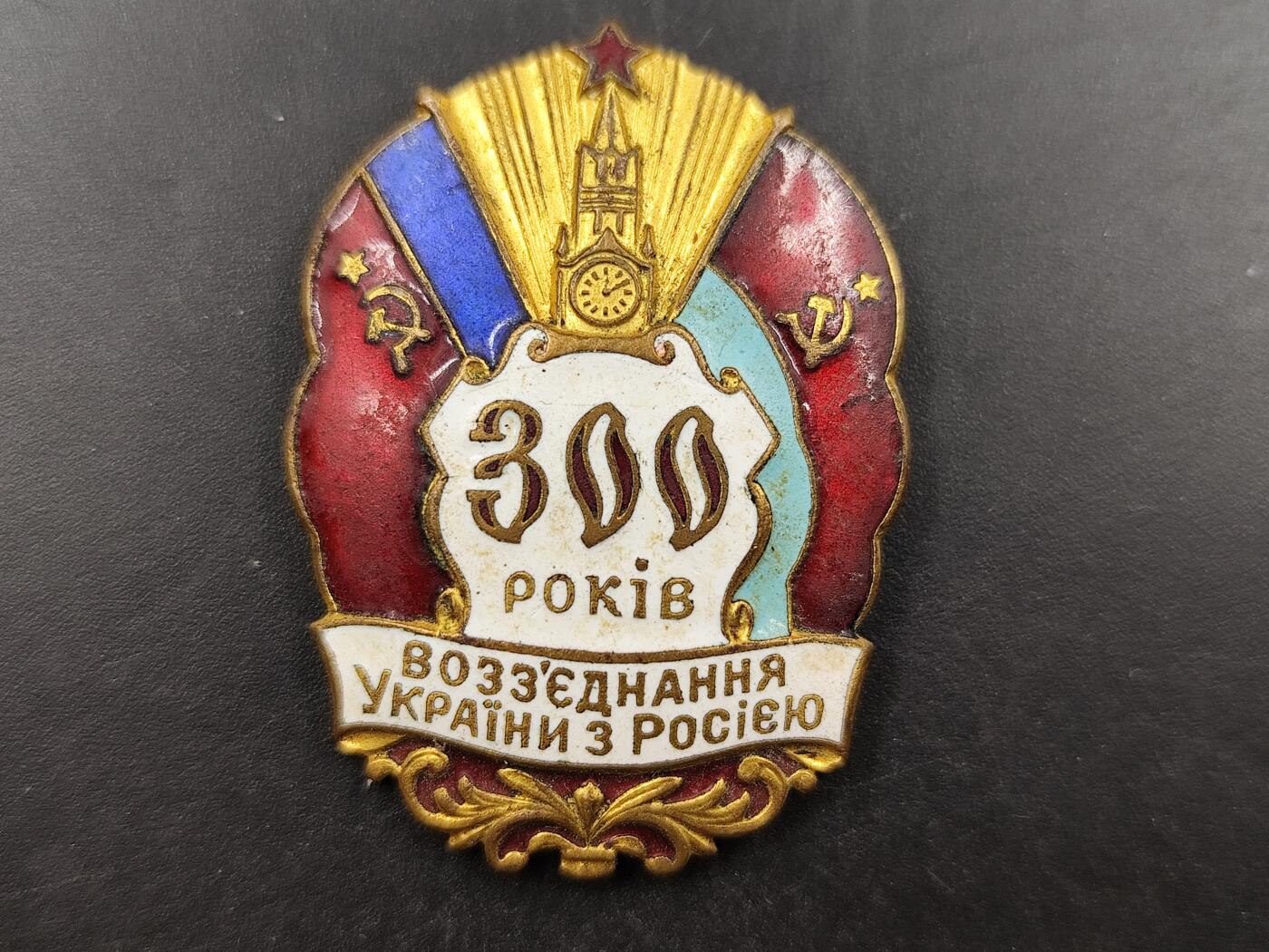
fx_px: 1540
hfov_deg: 44.8
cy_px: 476
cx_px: 634
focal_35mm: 42
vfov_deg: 34.3
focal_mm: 6.14
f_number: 1.65
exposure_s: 1/100
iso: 100
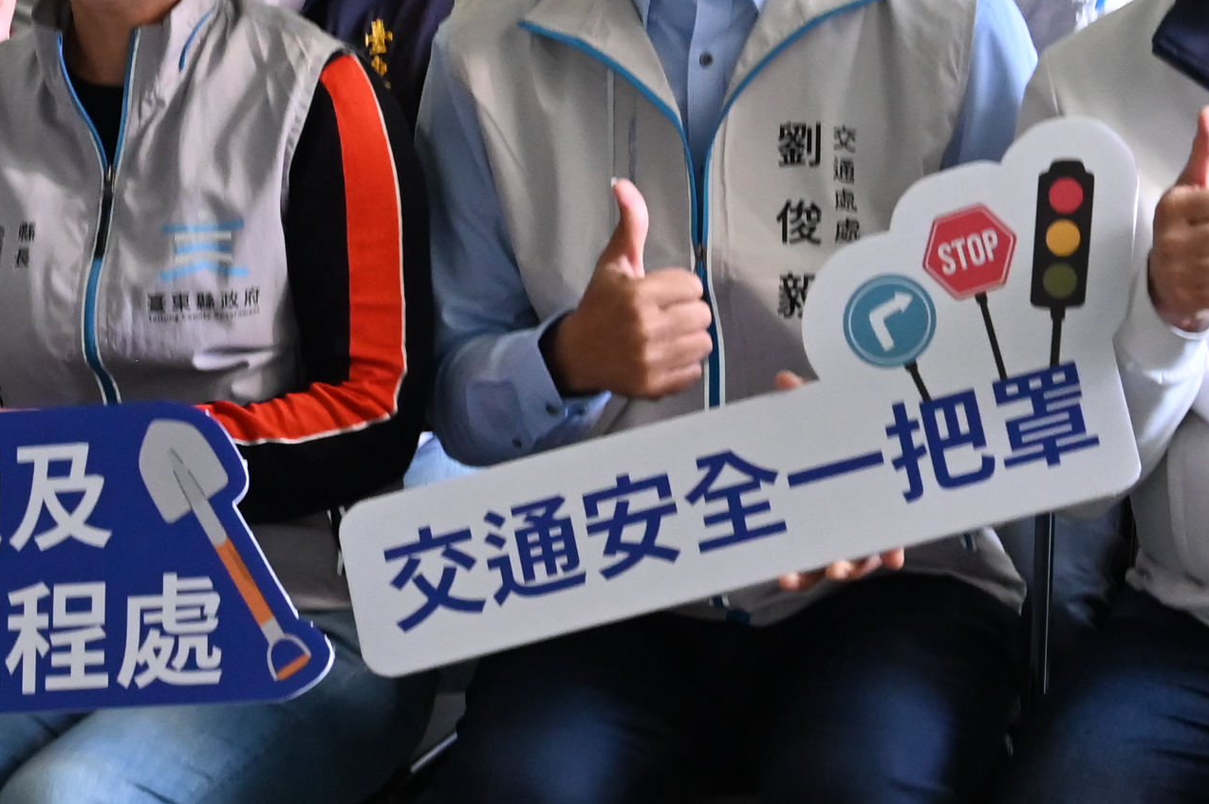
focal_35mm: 160
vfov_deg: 8.6
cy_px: 206
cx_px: 383
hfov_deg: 12.8
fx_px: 5370
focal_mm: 45
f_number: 5.3
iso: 3200
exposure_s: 1/80
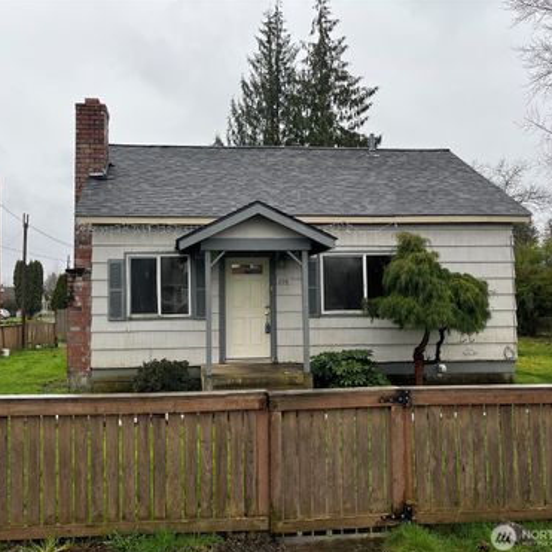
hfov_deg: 52.4
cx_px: 240
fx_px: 559
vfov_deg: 52.5
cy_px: 277
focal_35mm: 31
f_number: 1.6
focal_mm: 5.1
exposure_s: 1/529
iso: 50
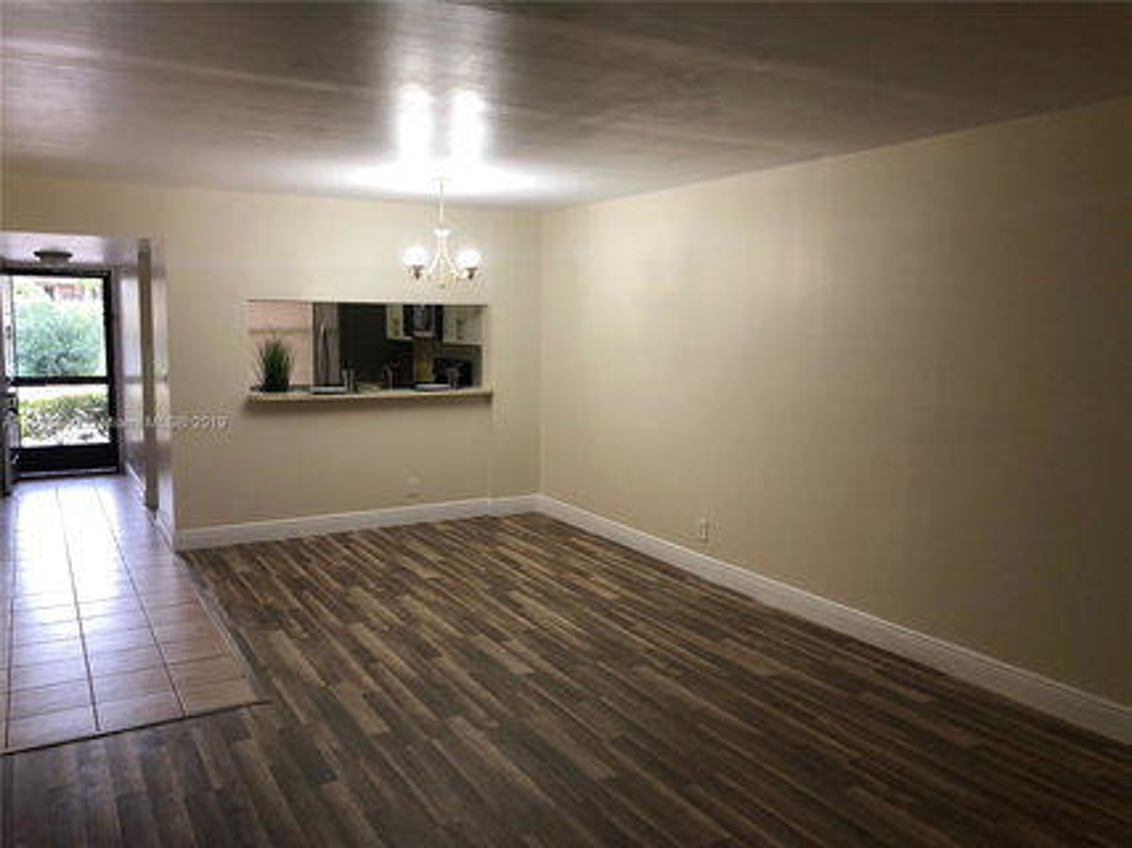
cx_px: 566
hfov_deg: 63.5
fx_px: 915
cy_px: 424
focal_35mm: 28
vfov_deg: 49.7
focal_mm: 3.99
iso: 40
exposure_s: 1/30
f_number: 1.8
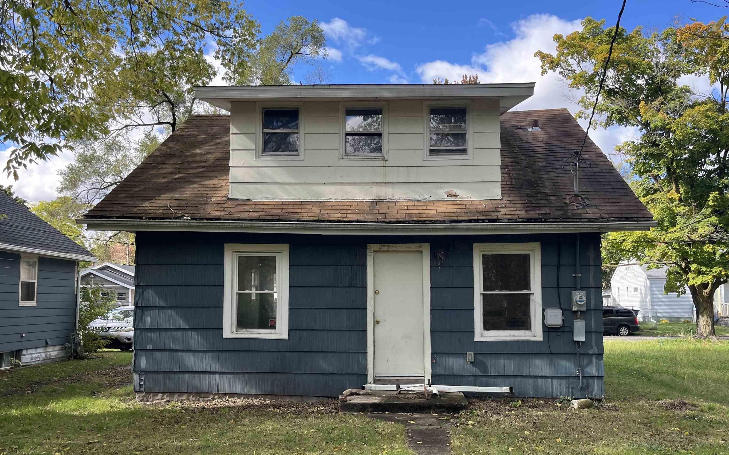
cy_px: 247
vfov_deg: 40.6
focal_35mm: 31
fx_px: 616
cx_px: 376
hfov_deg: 61.2
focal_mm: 5.1
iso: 50
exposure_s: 1/975
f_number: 1.6
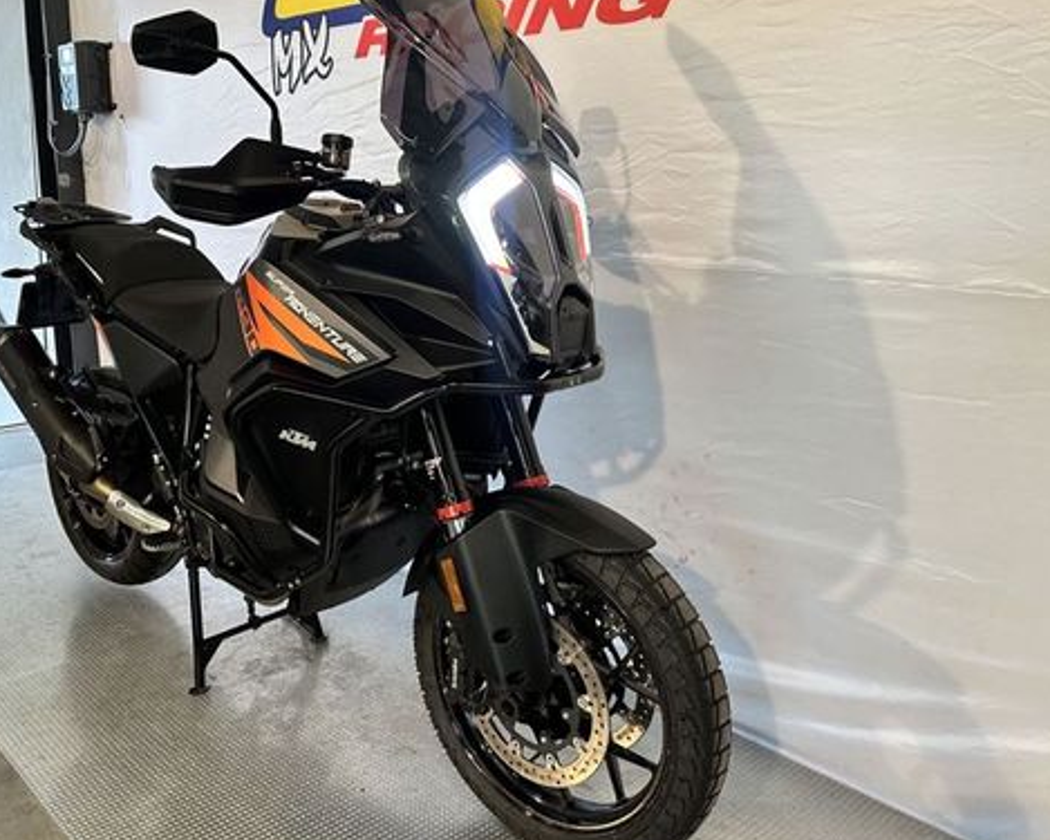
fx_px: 994
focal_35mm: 32
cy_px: 403
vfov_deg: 45.8
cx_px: 416
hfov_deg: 55.2
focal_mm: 6.86
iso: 200
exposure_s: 1/100
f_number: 1.78
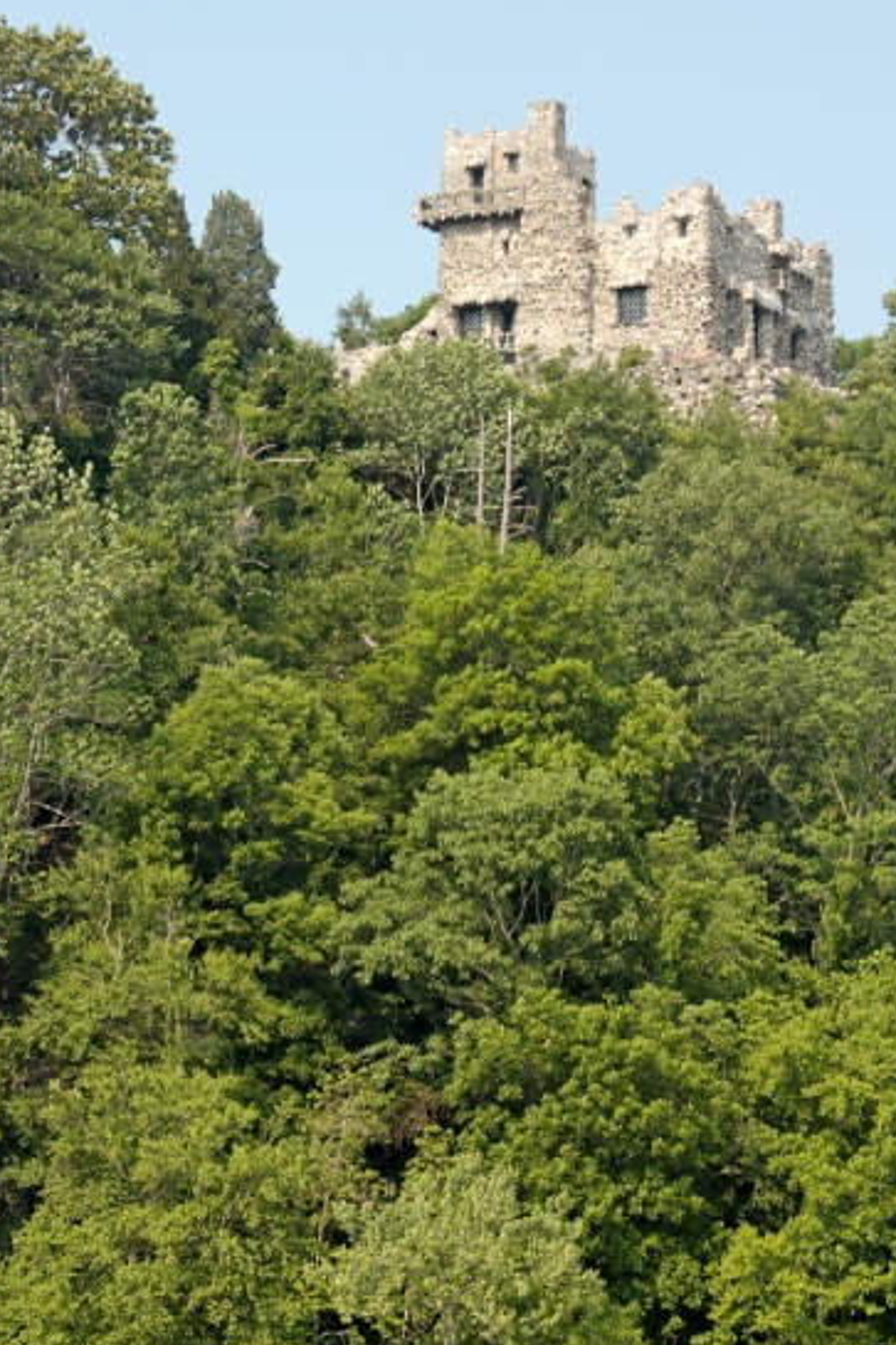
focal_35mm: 132
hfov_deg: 10.4
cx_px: 548
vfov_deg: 15.5
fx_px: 4931
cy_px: 901
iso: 200
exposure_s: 1/40
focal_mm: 60
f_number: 11
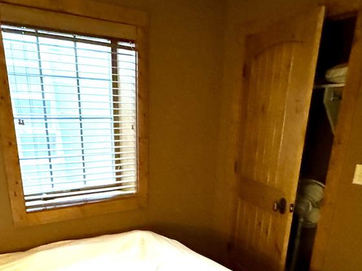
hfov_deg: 56.6
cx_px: 155
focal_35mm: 32
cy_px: 244
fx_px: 335
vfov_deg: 40.8
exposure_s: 1/40
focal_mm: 2.22
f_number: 2.2
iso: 1250
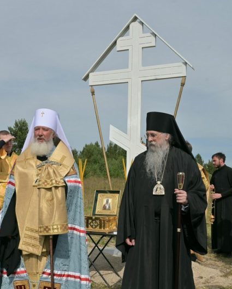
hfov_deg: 31.9
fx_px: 403
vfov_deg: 39.4
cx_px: 79
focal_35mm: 47
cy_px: 165
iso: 100
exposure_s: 1/200
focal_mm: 26
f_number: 13
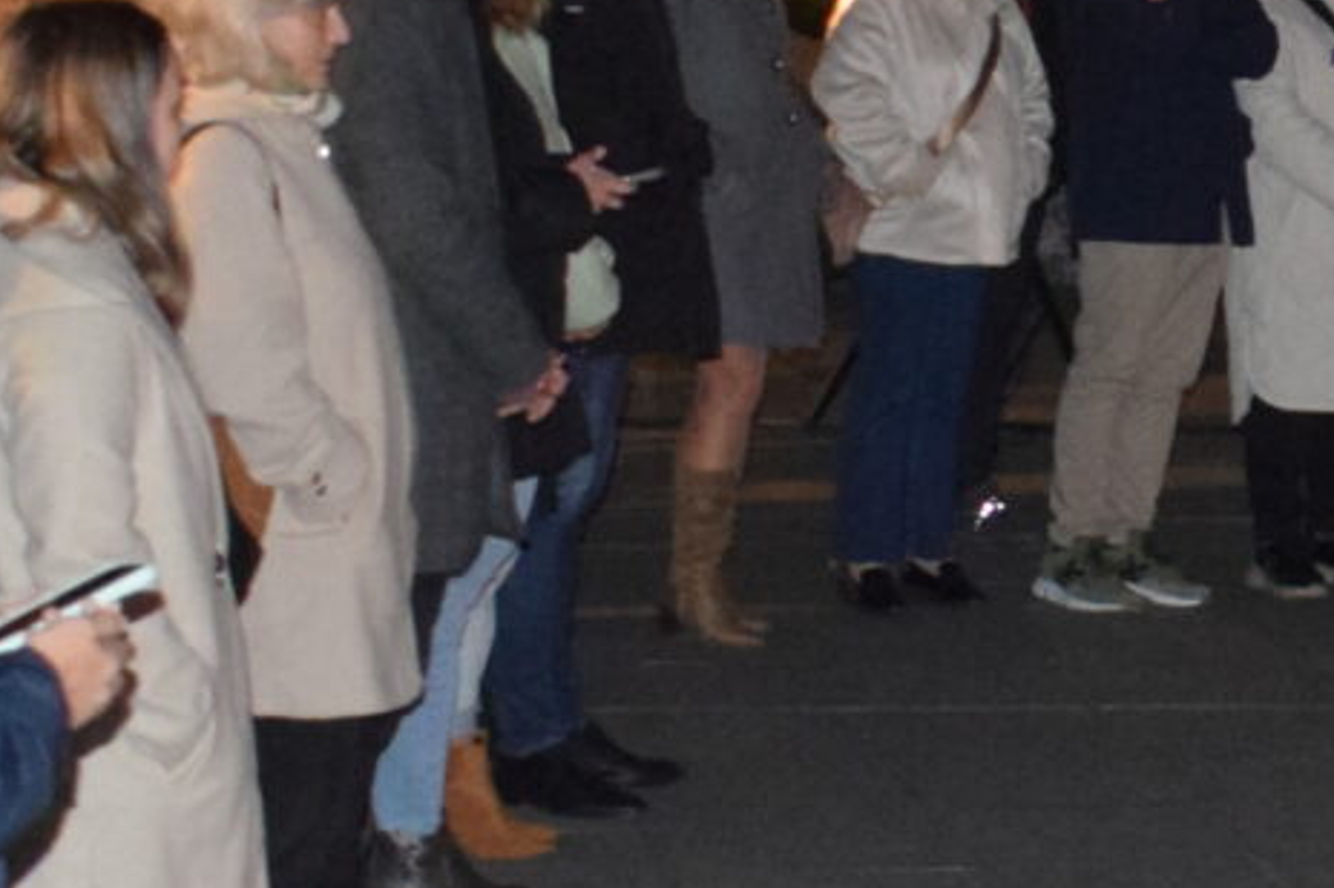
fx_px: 5519
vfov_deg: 9.2
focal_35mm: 149
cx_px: 1964
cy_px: 433
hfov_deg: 13.1
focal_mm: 18
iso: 3200
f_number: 3.5
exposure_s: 1/60
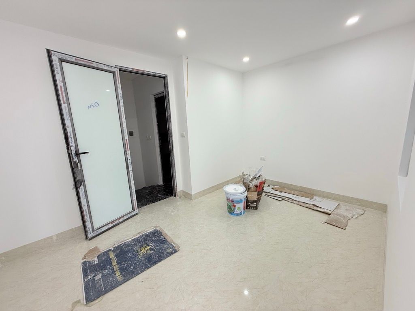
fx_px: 168
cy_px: 156
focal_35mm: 14
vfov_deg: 85.7
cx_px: 208
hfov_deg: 102.1
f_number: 2.2
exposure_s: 1/99
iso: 100
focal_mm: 2.22
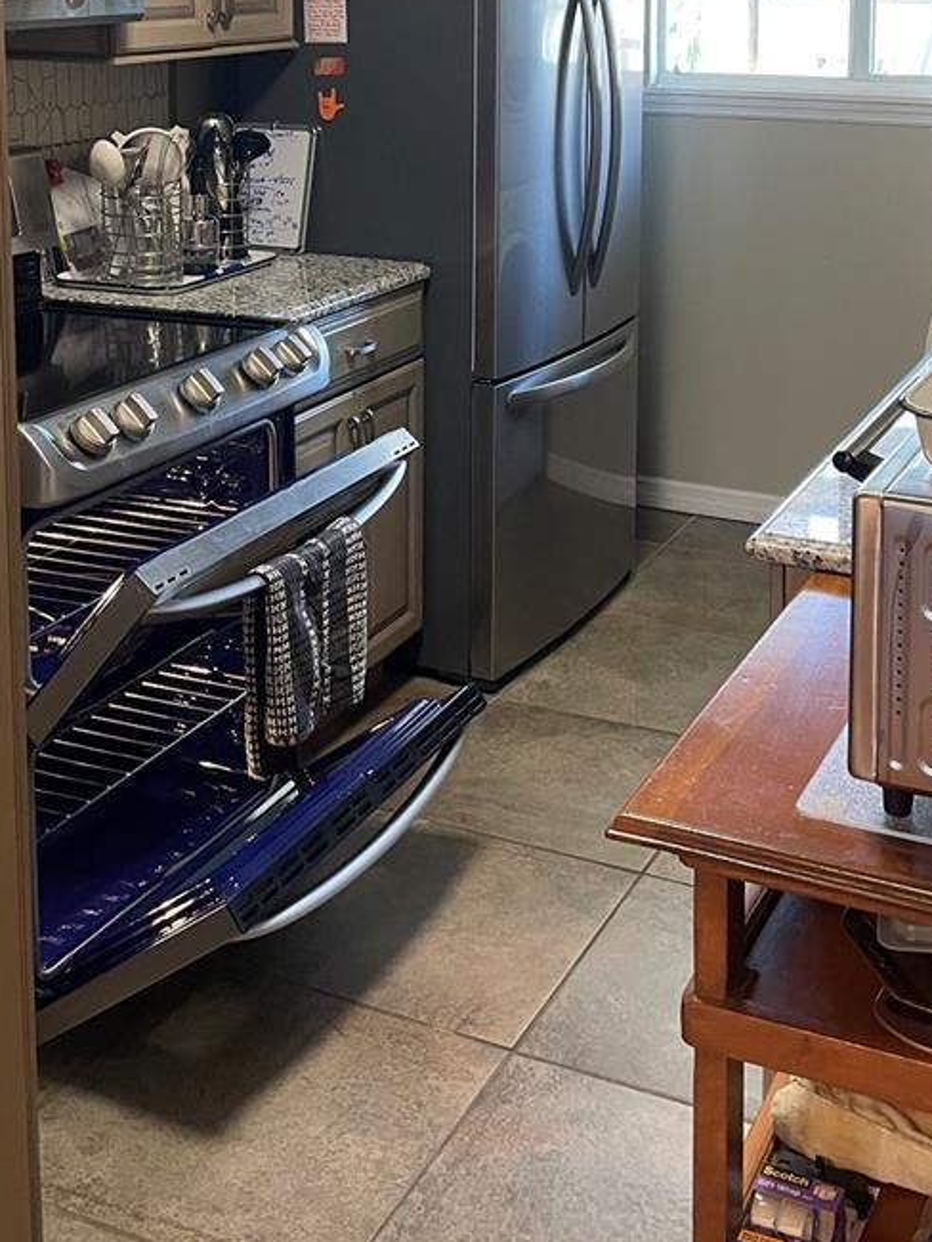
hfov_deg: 30.3
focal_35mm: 48
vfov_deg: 37.3
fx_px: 1722
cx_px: 506
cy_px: 145
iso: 125
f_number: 1.6
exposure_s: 1/60
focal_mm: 4.2
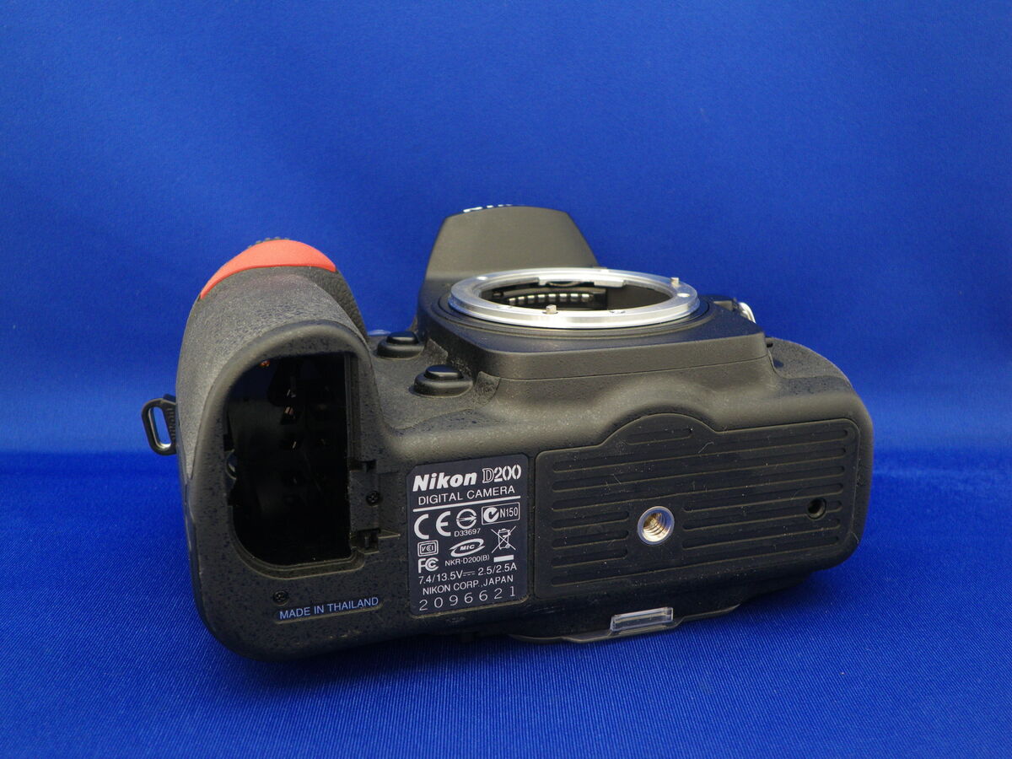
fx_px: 1140
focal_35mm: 39
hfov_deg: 47.9
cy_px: 380
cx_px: 506
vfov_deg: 36.8
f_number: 3
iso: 64
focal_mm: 6.9
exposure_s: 1/4
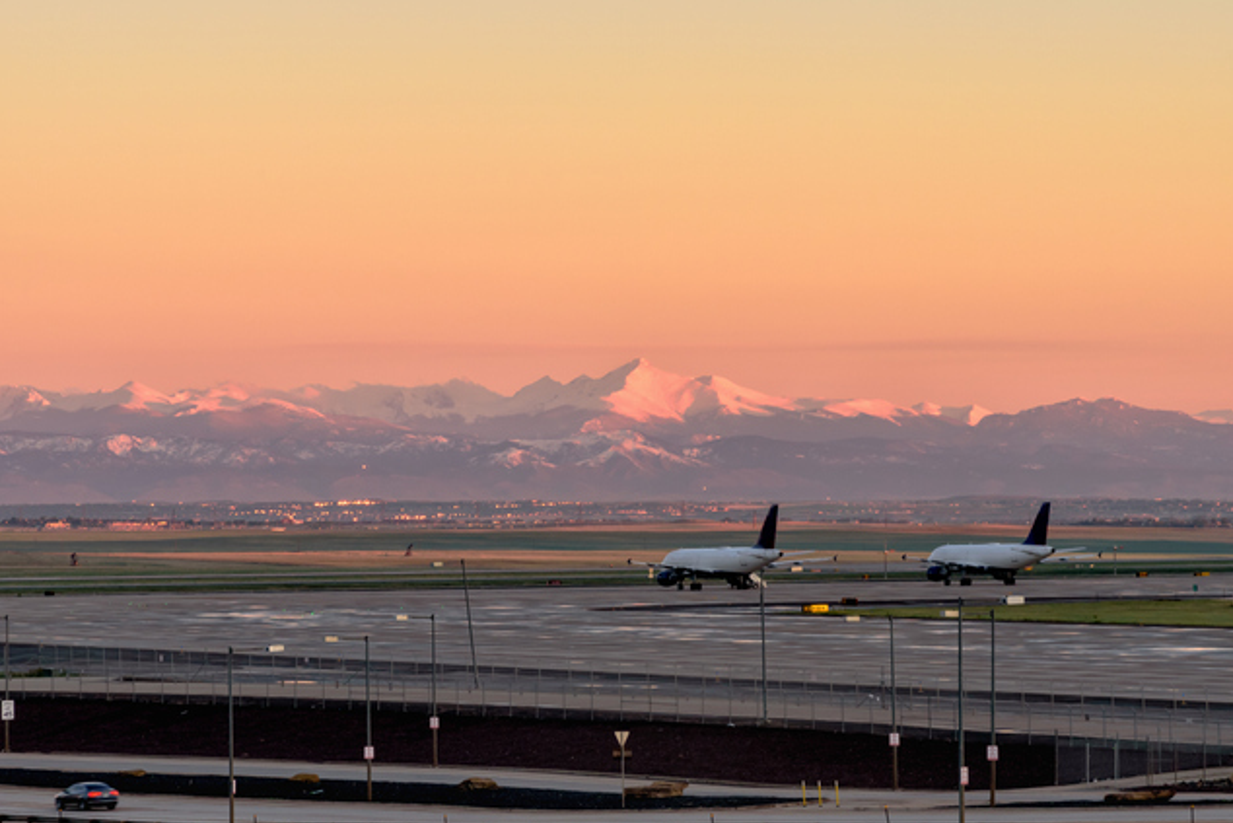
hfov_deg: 15.0
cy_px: 447
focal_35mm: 137
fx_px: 4693
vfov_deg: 10.0
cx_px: 545
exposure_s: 1/40
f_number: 11
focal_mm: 120
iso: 250
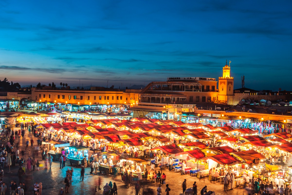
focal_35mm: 48
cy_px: 98
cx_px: 146
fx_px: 389
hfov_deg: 41.1
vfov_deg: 28.1
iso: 200
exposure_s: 1/1.25
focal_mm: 48
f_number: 6.3
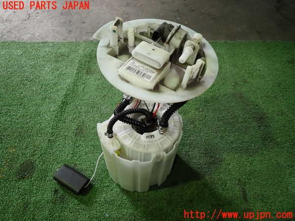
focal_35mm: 25
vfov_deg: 54.9
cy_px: 110
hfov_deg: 69.4
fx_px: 213
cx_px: 148
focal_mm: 4.5
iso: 200
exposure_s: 1/50
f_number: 2
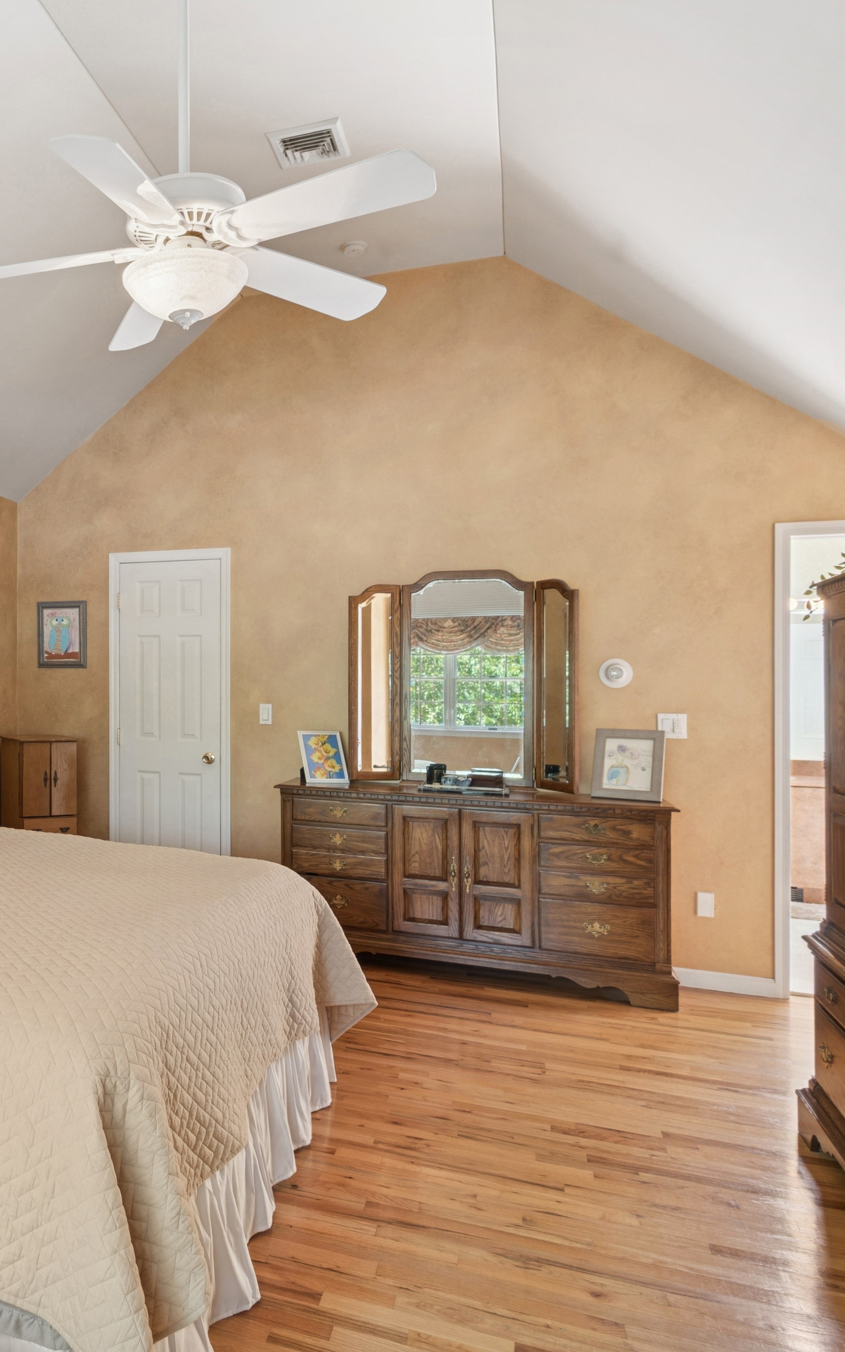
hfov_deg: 44.6
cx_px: 75
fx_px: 921
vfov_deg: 72.5
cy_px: 671
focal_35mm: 25
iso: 200
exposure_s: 1/6
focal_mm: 16
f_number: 9
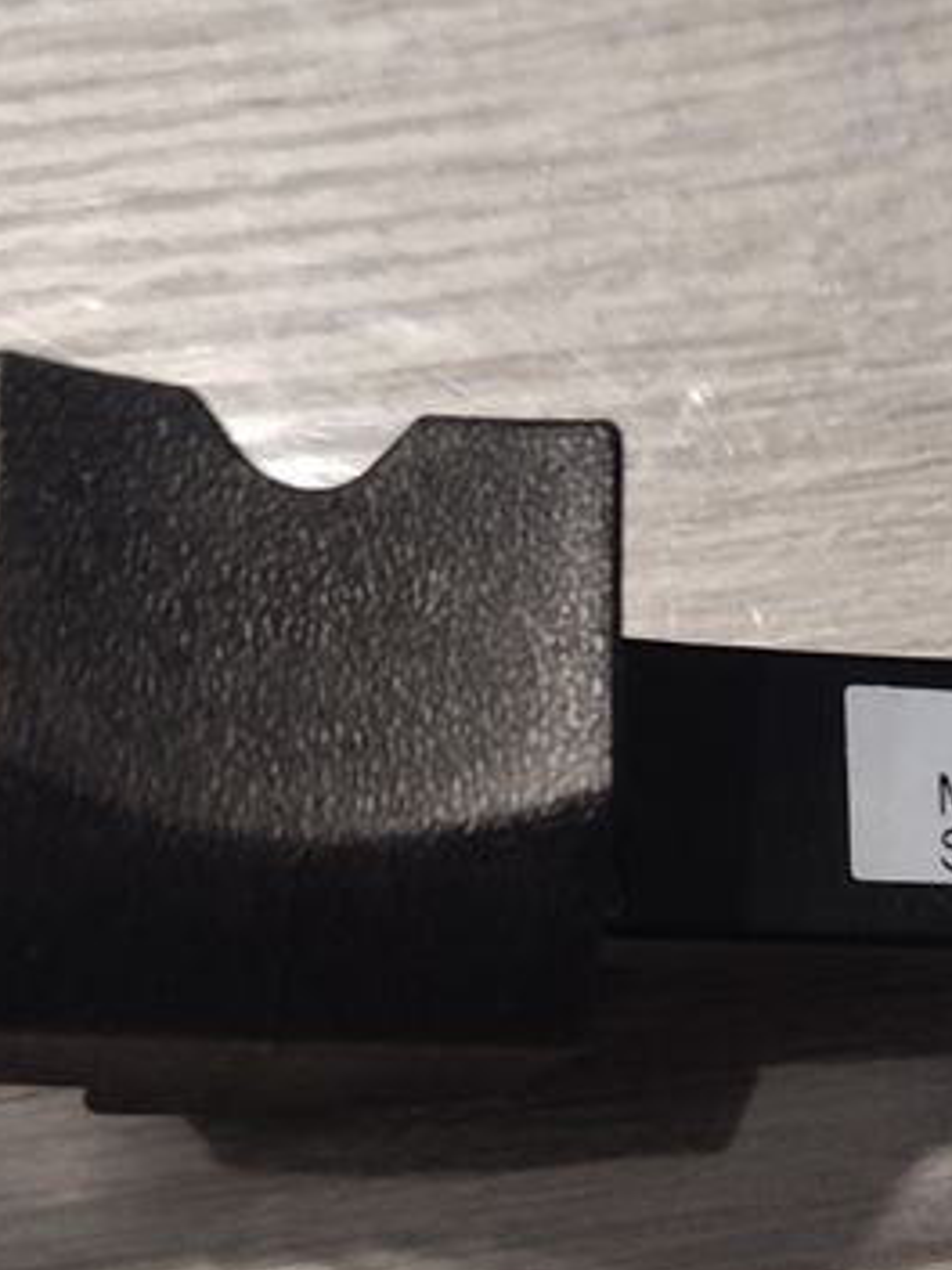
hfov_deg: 19.5
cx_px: 1147
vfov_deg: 27.0
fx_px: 2603
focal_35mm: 71
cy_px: 971
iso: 716
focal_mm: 5.95
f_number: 1.89
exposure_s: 1/50
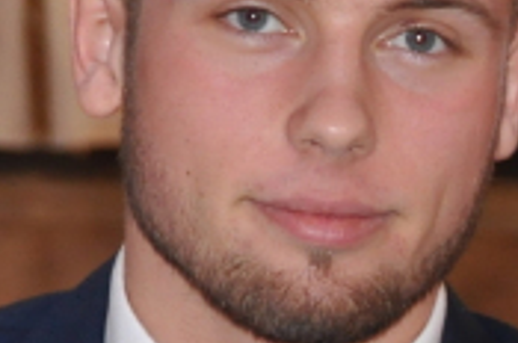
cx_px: 808
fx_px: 5788
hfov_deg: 5.1
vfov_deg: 3.4
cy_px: 633
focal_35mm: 403
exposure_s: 1/60
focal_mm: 46
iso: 800
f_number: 4.8
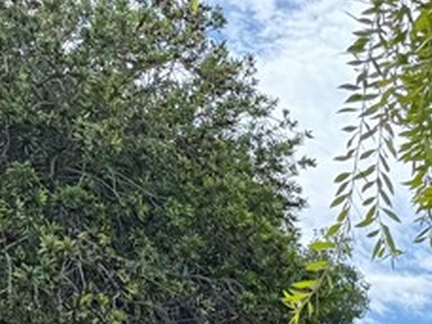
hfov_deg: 15.4
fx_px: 1348
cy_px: 716
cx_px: 800
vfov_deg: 11.8
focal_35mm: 108
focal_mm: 6.76
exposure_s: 1/2174
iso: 80
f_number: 1.78
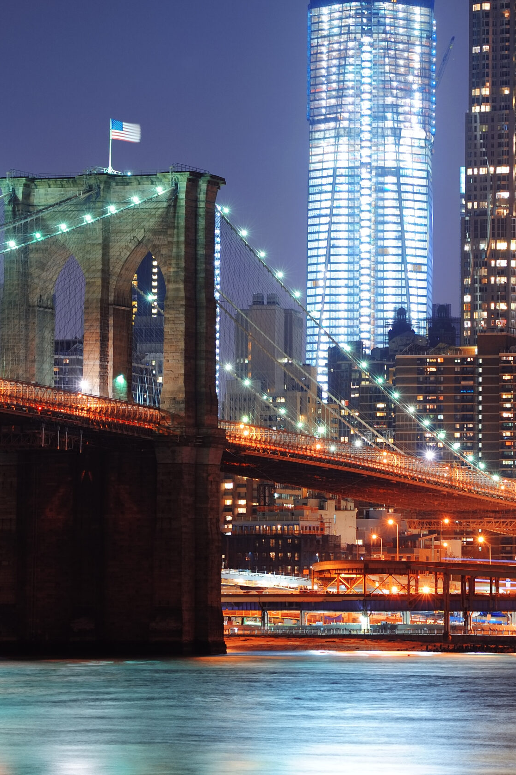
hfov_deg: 7.2
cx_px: 330
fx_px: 4110
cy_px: 281
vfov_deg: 10.8
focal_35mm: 191
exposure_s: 8
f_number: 5.6
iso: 200
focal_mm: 125
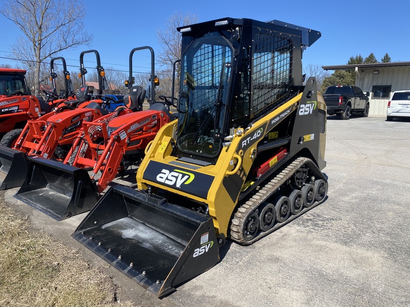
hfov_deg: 67.3
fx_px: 308
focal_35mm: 26
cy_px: 154
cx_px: 205
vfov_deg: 53.1
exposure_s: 1/2066
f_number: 1.8
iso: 32
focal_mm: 4.25
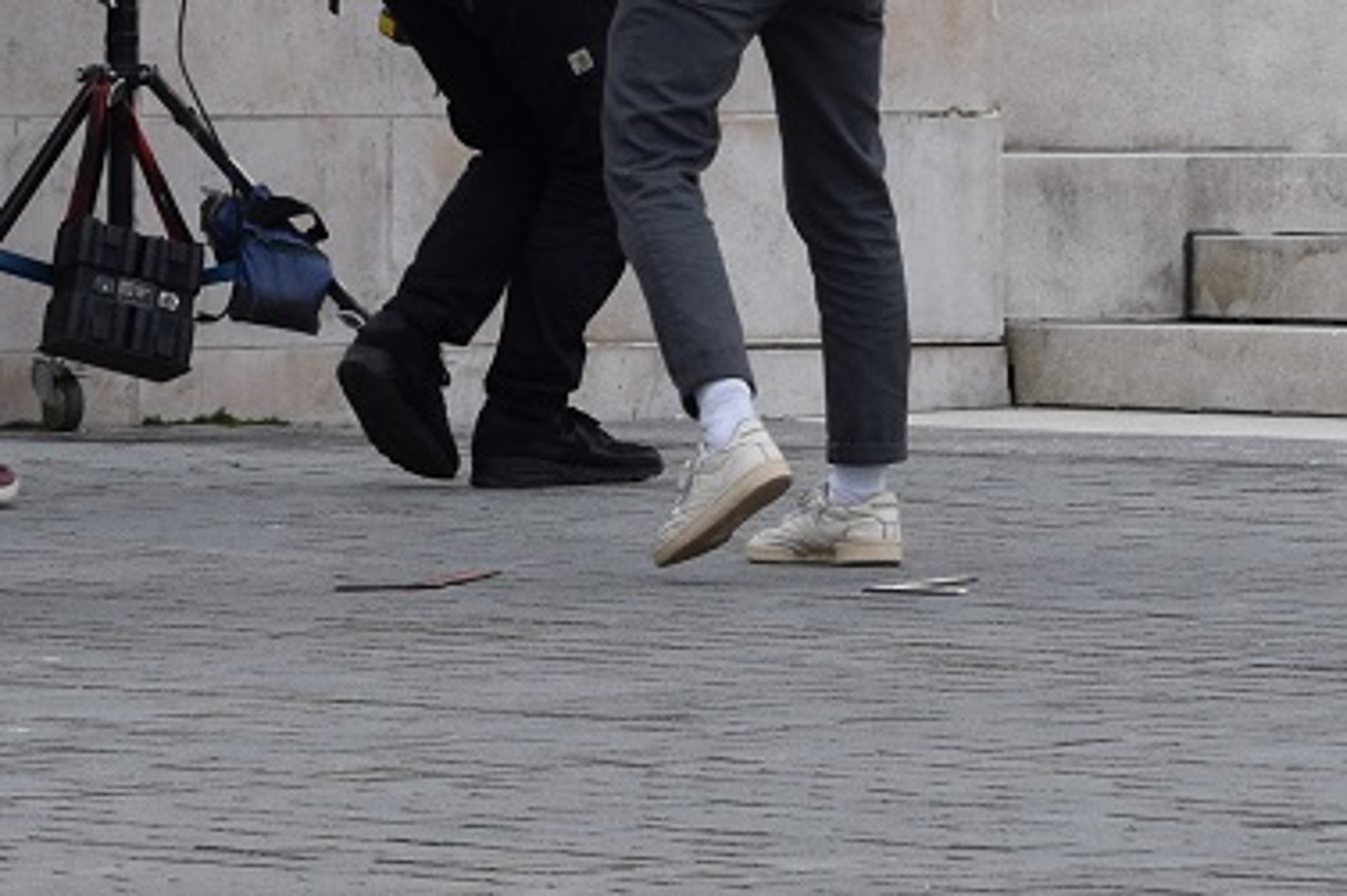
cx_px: 1154
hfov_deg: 4.4
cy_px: -907
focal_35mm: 465
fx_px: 17405
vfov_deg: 2.9
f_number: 8
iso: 400
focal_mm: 65
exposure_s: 1/250
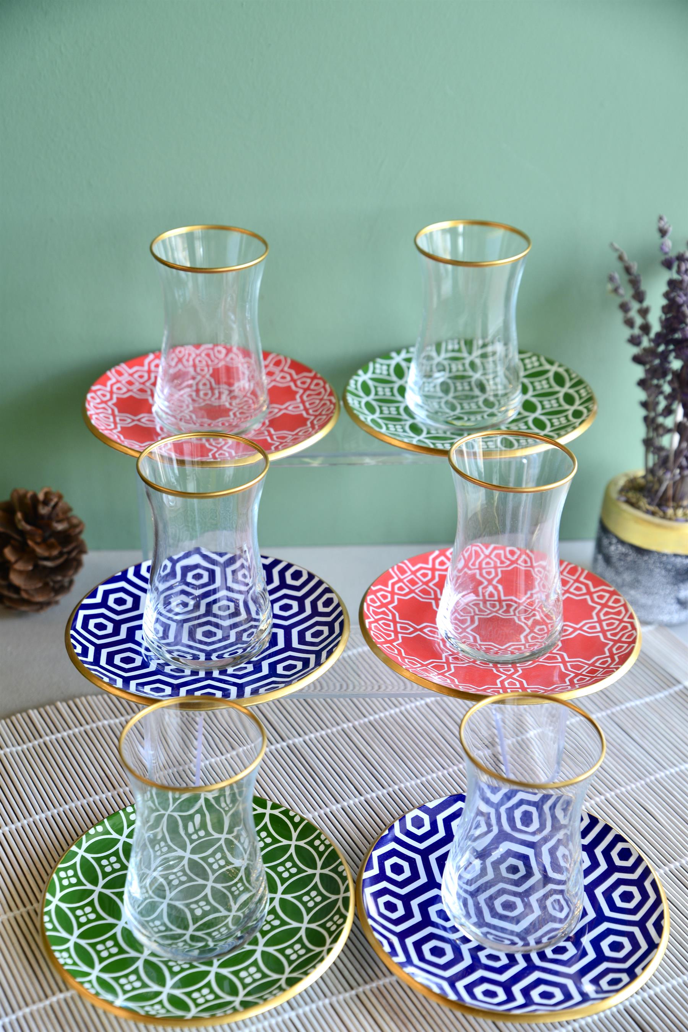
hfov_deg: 24.2
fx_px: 1604
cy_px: 516
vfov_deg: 35.6
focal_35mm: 56
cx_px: 344
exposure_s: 1/60
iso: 160
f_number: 6.7
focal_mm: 56
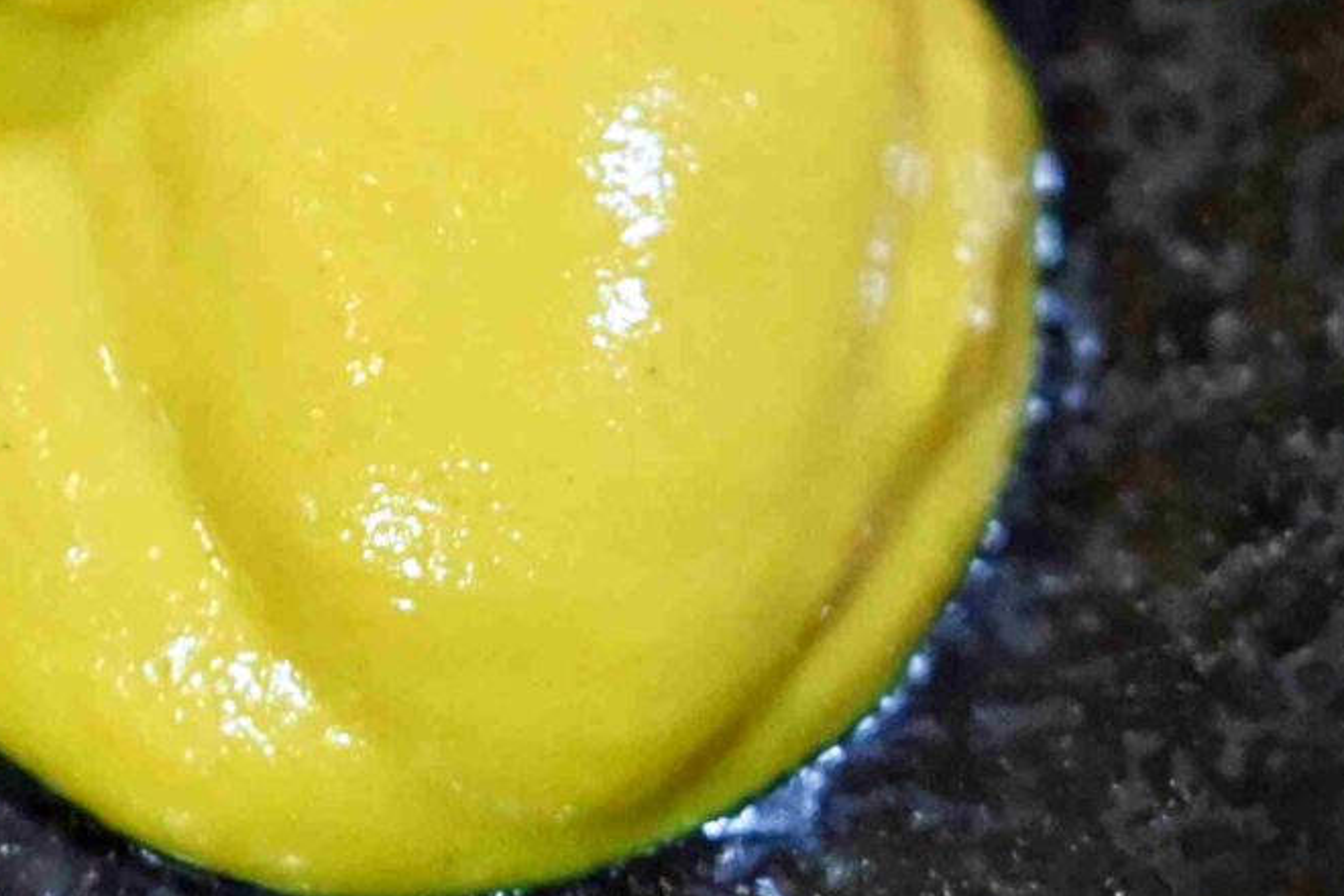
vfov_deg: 4.7
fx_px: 10863
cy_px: -339
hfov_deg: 7.0
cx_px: -92
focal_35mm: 291
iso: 6400
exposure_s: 1/320
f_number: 3.2
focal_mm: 50
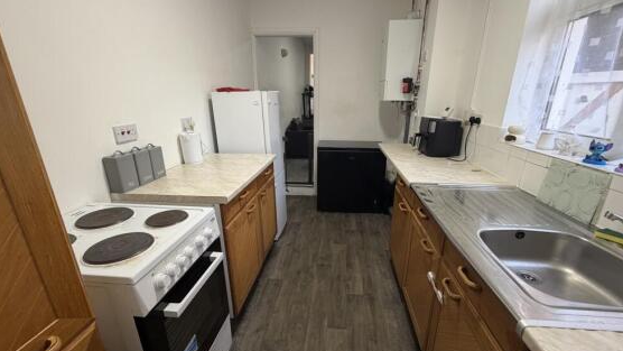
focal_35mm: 16
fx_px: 264
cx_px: 323
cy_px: 182
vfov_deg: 67.1
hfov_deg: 99.3
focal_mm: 2.22
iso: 250
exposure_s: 1/100
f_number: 2.2
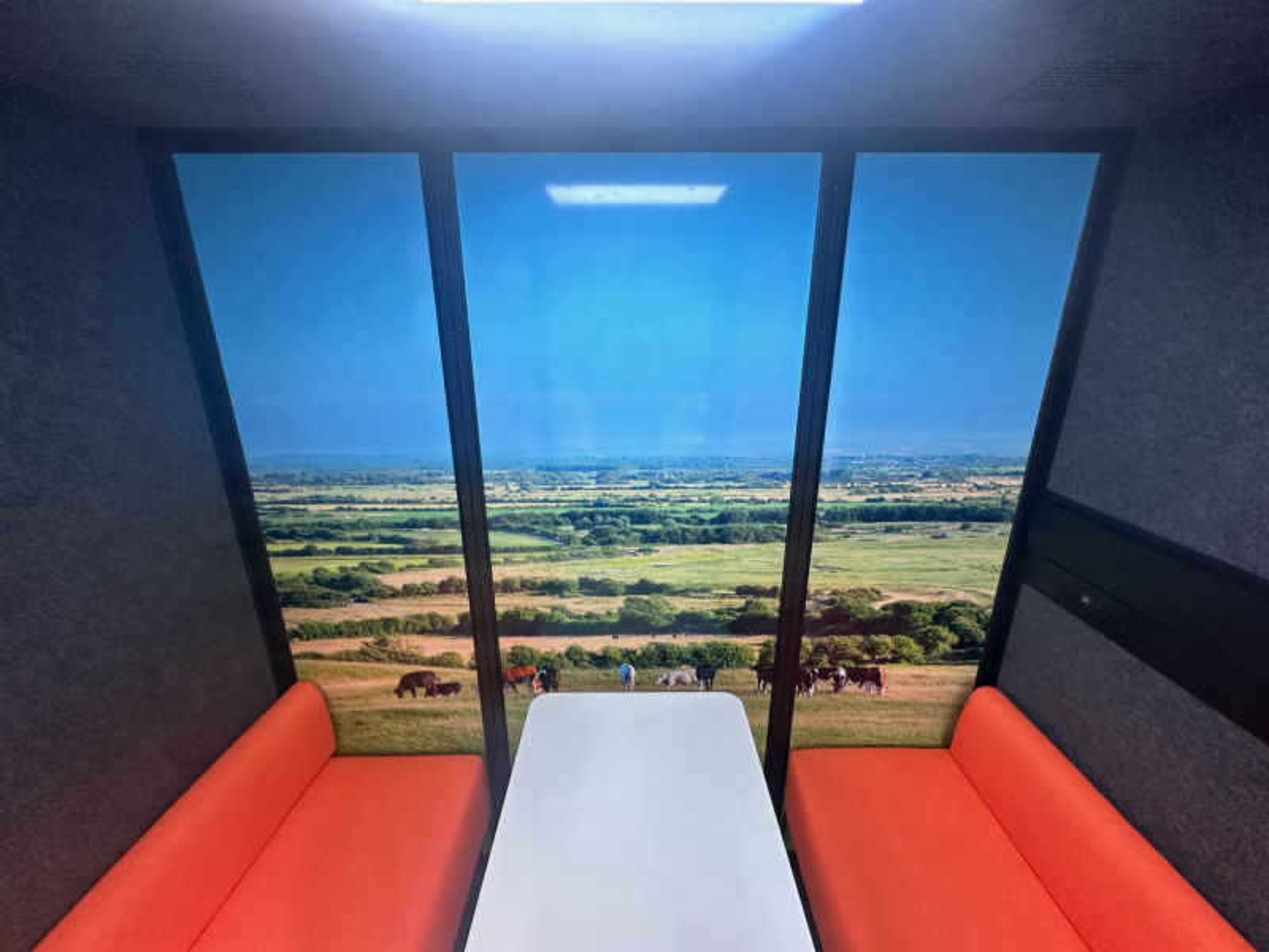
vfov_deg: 85.7
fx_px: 513
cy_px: 476
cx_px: 634
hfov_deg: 102.1
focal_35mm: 14
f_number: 2.2
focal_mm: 2.22
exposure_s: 1/100
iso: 160
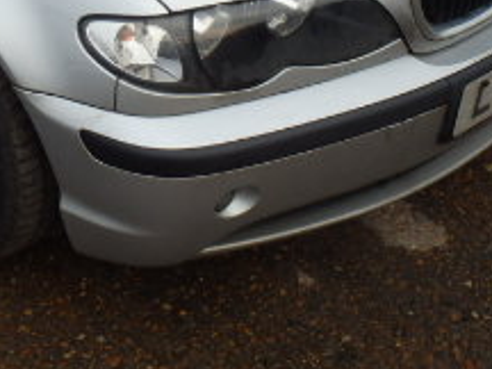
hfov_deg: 22.3
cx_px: -41
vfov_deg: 16.6
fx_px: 1180
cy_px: -141
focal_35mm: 83
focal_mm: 5
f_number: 3.9
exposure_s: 1/400
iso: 125
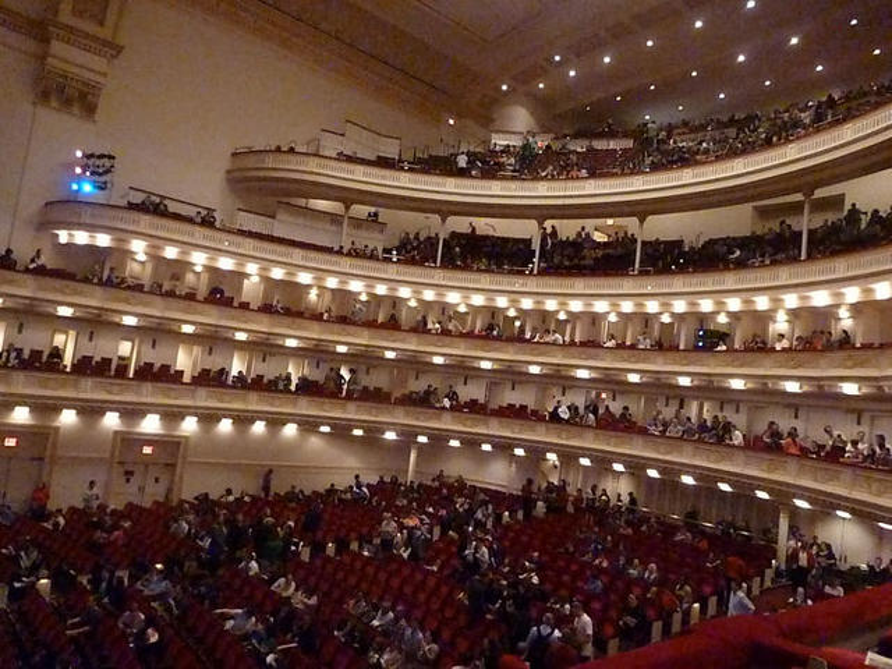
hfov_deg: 71.6
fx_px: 618
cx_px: 446
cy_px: 334
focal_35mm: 24
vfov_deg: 56.8
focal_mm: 4.3
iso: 3200
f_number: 3.3
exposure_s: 1/30
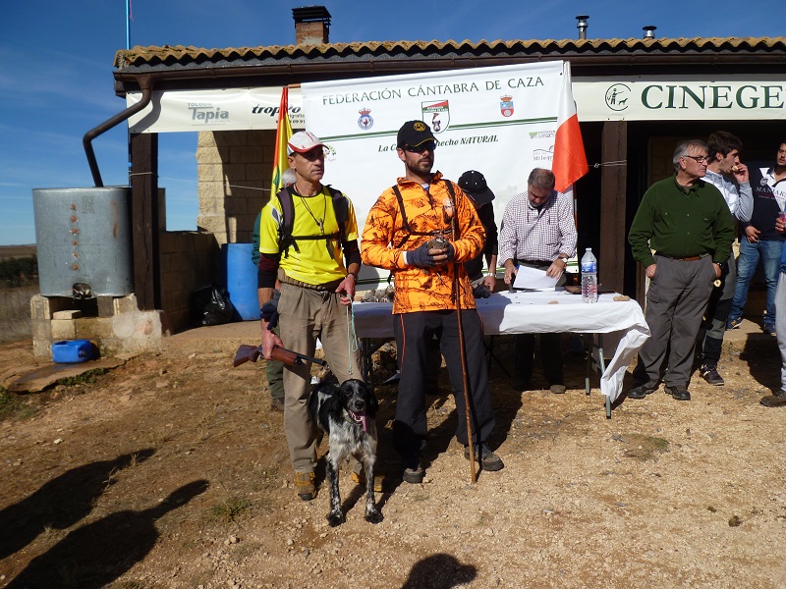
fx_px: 681
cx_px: 393
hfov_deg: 60.0
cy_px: 294
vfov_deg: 46.8
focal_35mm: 30
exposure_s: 1/160
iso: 80
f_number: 10
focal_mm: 5.4
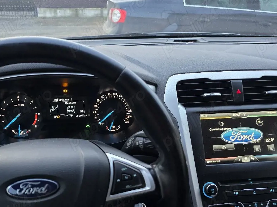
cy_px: 121
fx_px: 240
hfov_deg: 59.9
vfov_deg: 46.6
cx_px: 131
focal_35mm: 30
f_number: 1.7
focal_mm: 6.3
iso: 400
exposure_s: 1/33.4
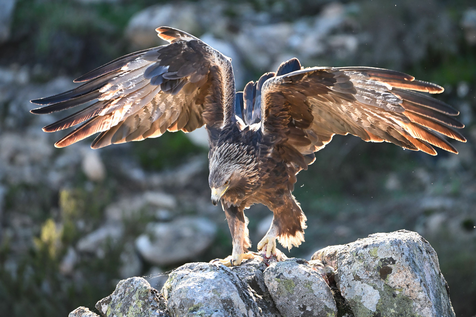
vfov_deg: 2.4
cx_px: 238
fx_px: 7536
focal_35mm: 570
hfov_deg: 3.6
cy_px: 158
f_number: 6.3
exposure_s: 1/2000
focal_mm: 570
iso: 5000
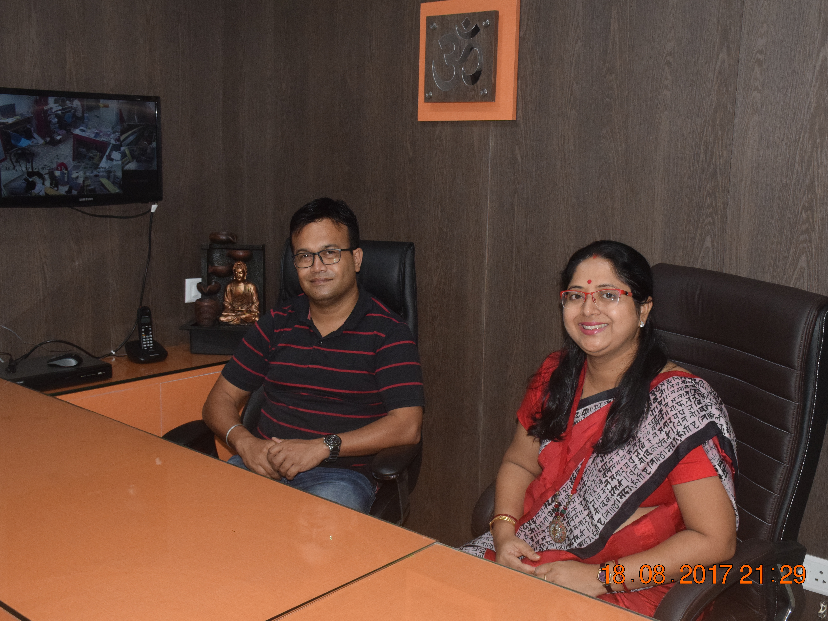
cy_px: 310
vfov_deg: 36.8
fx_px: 933
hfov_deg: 47.9
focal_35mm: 39
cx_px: 428
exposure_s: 1/200
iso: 1600
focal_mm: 24
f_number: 8
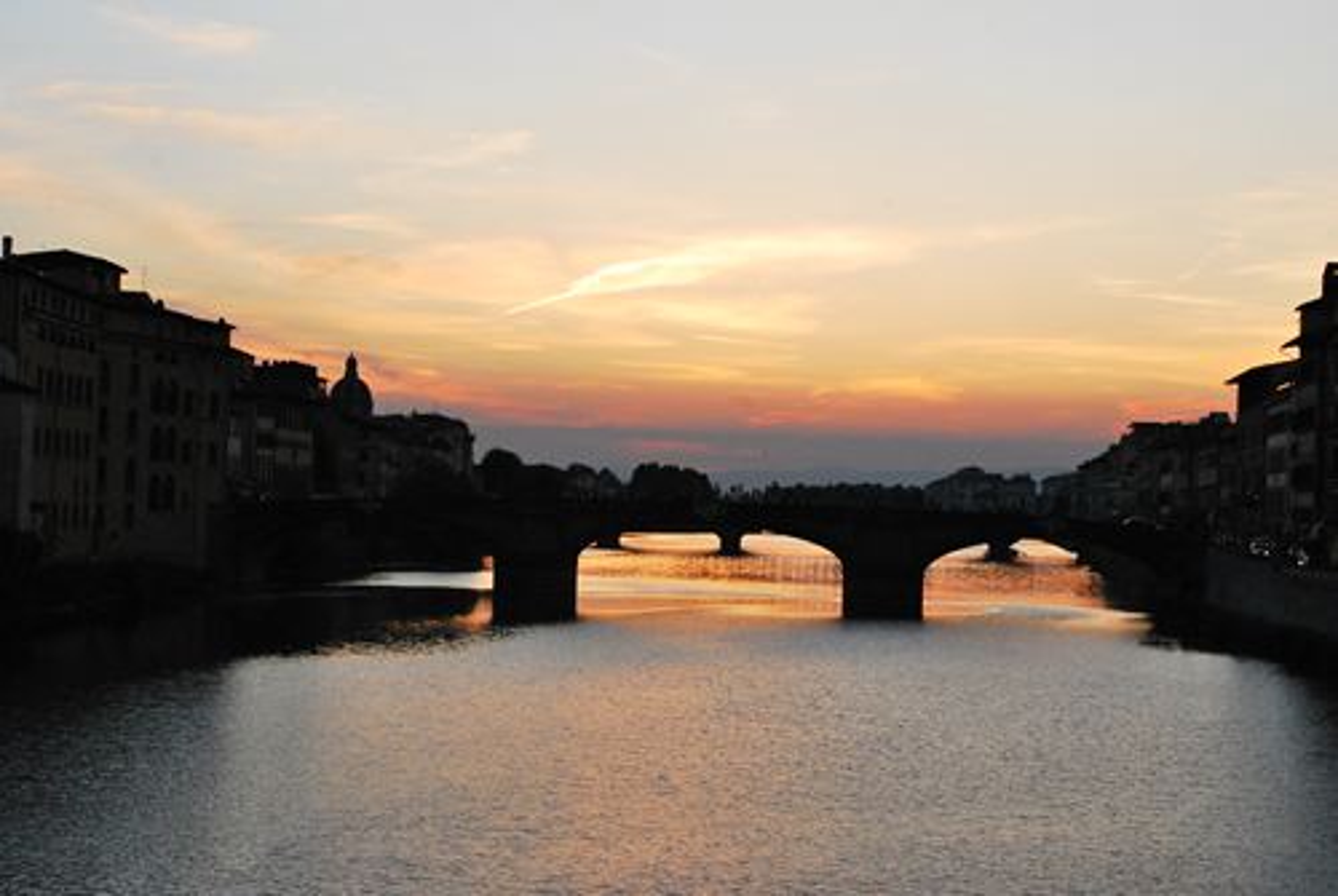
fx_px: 2233
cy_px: 448
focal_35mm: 60
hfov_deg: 33.4
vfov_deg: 22.7
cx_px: 669
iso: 800
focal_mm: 40
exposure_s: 1/100
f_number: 11
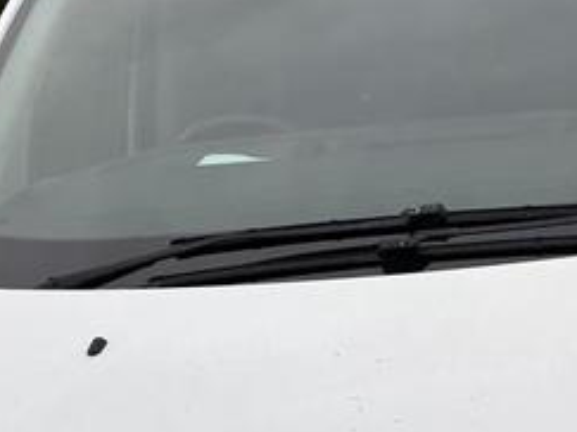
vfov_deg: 15.0
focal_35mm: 96
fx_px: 1599
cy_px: 470
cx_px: 622
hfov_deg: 19.6
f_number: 1.6
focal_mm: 5.96
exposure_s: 1/667
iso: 50
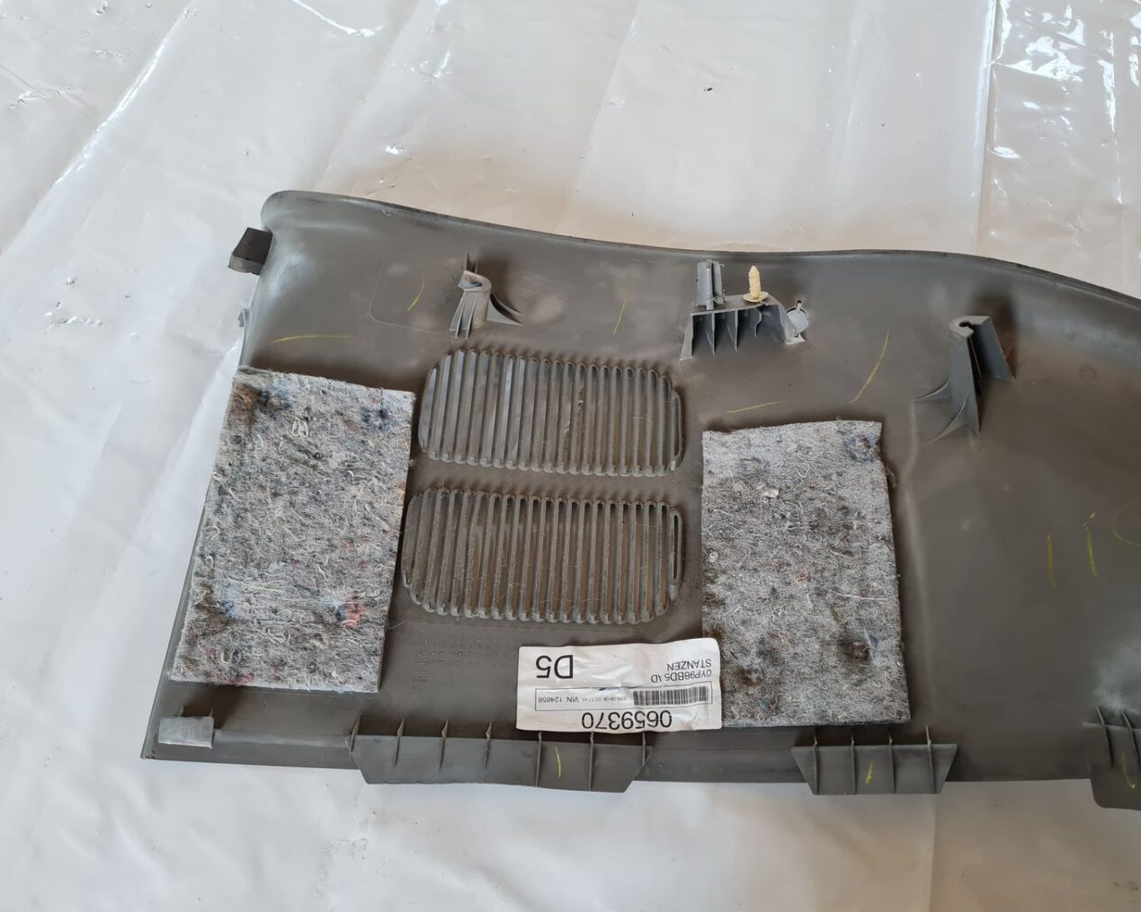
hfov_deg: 62.2
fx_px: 945
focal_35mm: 28
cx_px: 609
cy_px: 470
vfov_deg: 51.5
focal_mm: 5.4
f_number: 1.8
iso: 250
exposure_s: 1/100
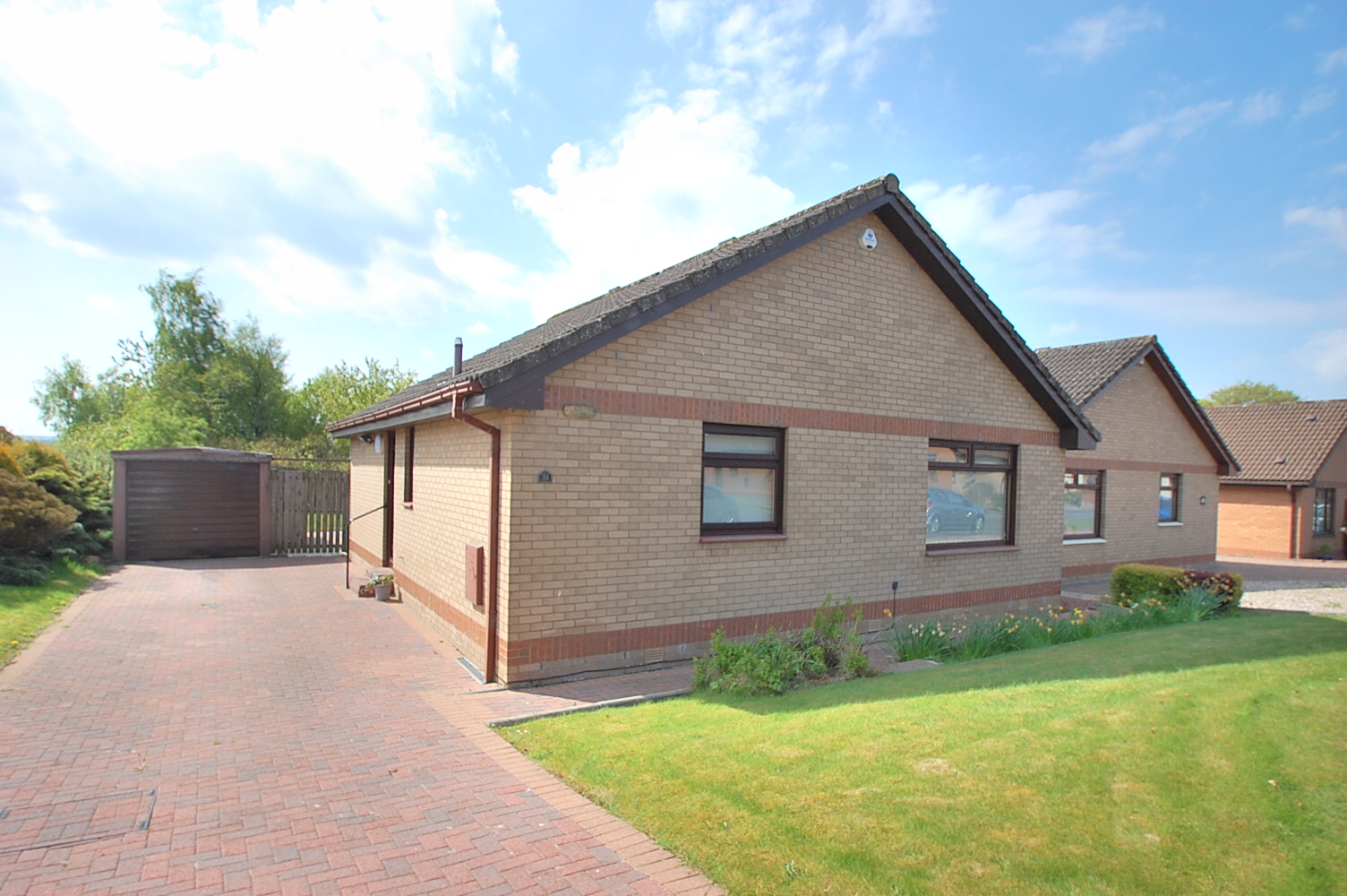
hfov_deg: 90.1
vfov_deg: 67.3
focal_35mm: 18
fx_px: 673
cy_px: 448
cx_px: 674
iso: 200
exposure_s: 1/250
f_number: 8
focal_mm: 12
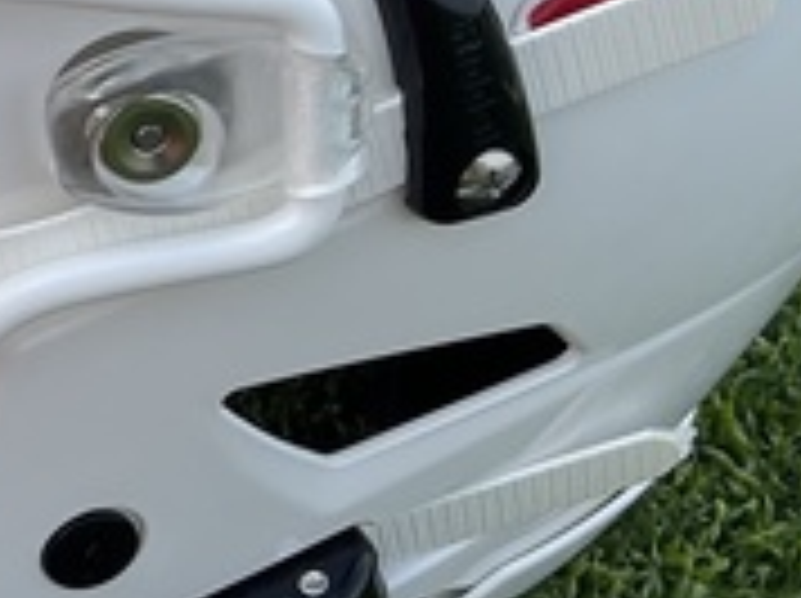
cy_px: 112
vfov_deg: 10.2
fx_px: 3328
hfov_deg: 11.3
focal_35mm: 144
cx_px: -1148
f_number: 1.6
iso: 32
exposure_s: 1/1513
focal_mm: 5.1
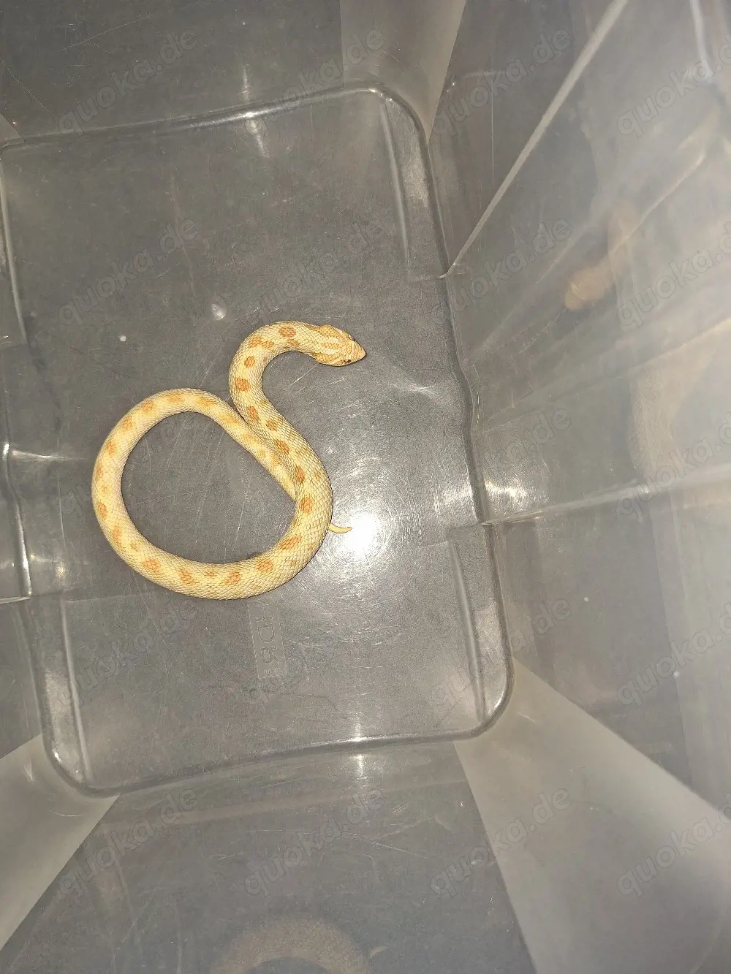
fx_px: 647
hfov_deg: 58.9
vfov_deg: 73.9
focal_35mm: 23
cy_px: 487
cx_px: 366
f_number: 1.8
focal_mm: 5.54
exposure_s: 1/50
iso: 50
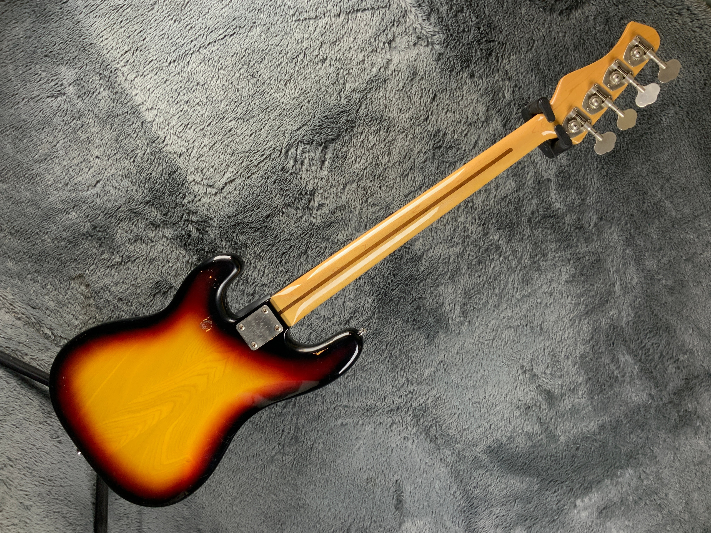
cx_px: 356
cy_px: 266
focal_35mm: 29
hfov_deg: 61.7
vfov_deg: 48.2
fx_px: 596
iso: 80
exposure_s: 1/50
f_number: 1.8
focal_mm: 3
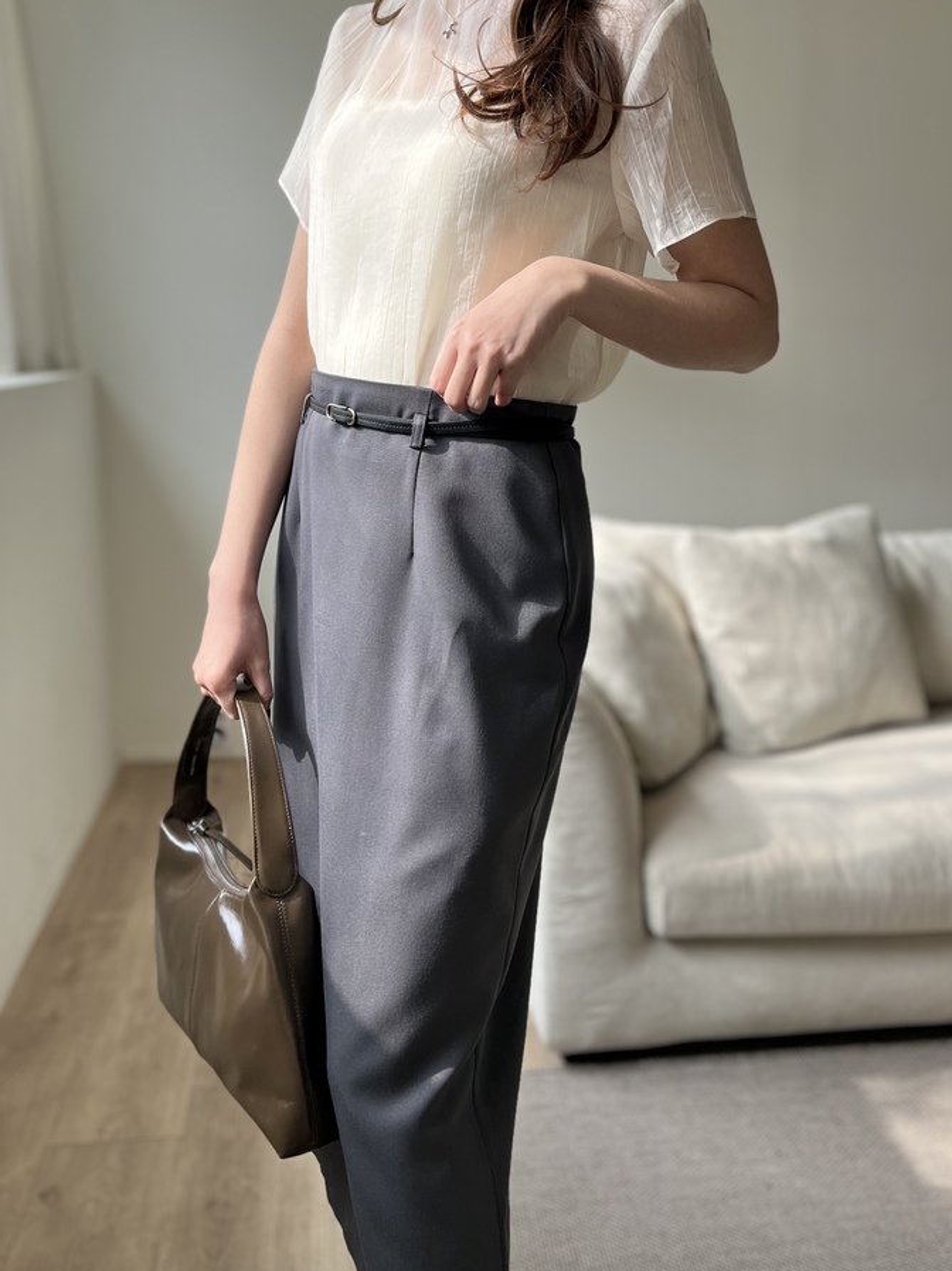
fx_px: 1064
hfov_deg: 48.2
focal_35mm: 29
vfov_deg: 61.6
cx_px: 465
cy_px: 582
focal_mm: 5.1
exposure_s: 1/378
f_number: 1.6
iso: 50
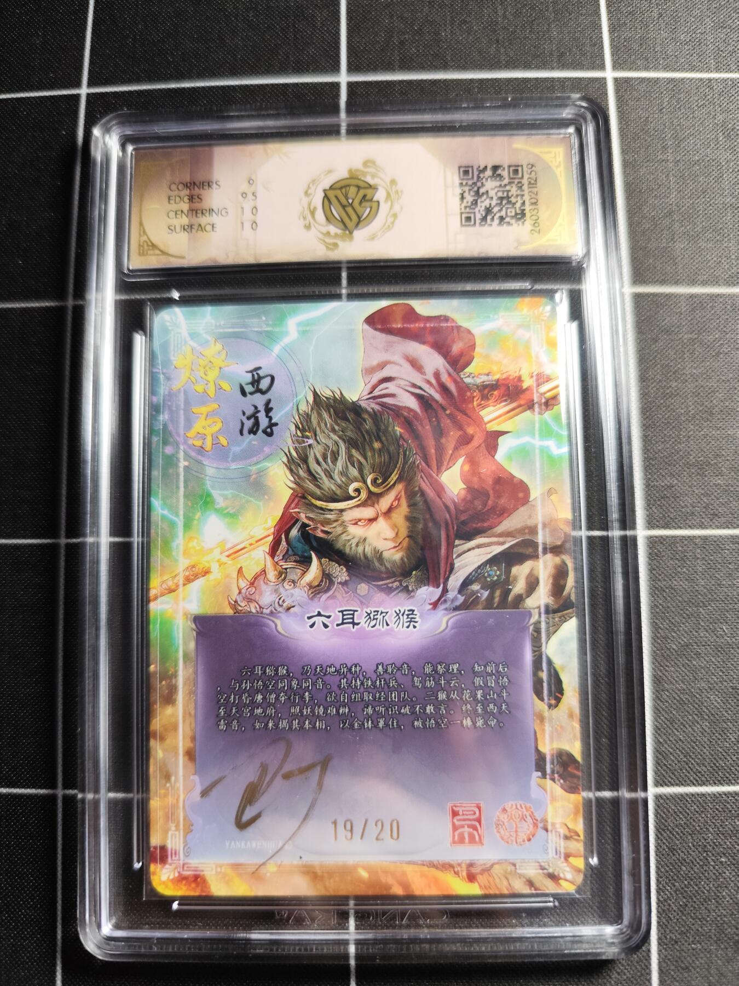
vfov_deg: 73.9
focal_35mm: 23
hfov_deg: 58.9
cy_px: 493
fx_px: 655
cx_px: 370
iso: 400
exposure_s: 1/100
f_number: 1.65
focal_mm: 6.14
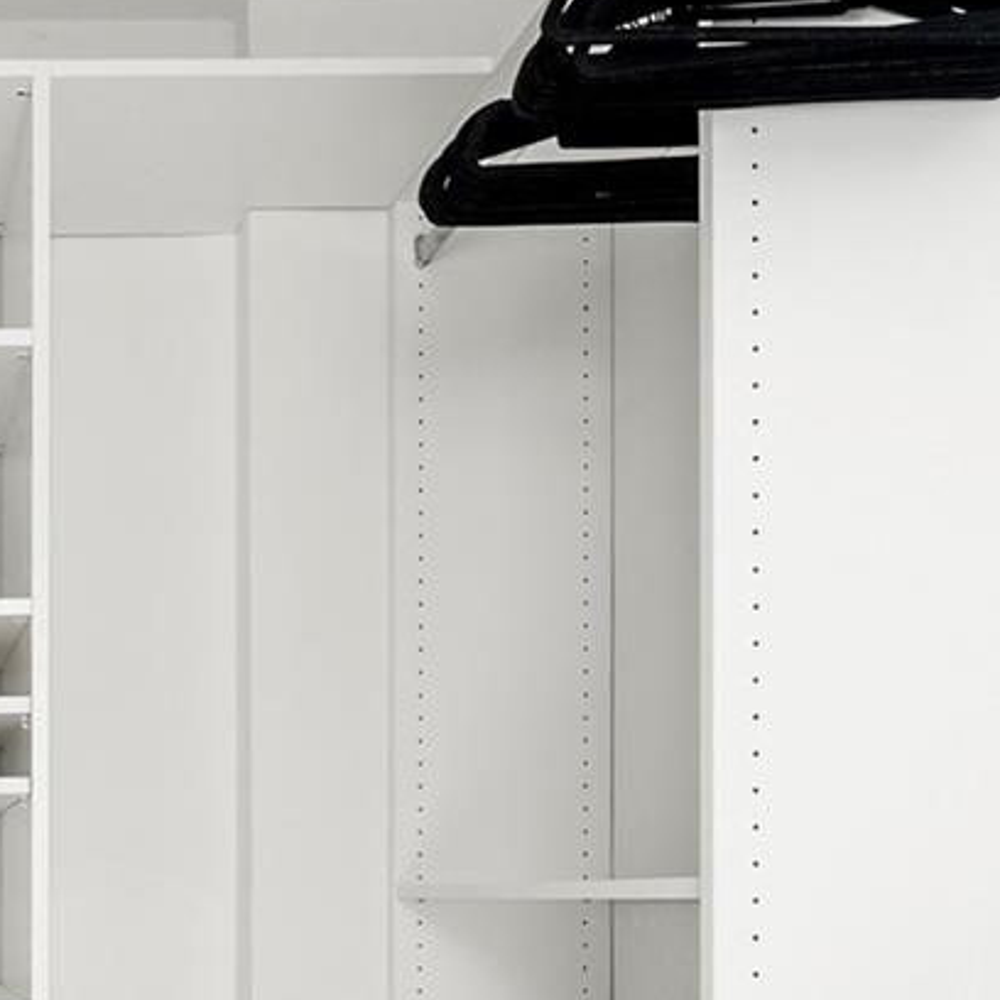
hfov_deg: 36.6
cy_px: 1000
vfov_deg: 37.4
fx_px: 1307
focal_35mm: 40
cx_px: -51
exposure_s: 4
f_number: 8
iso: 800
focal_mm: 12
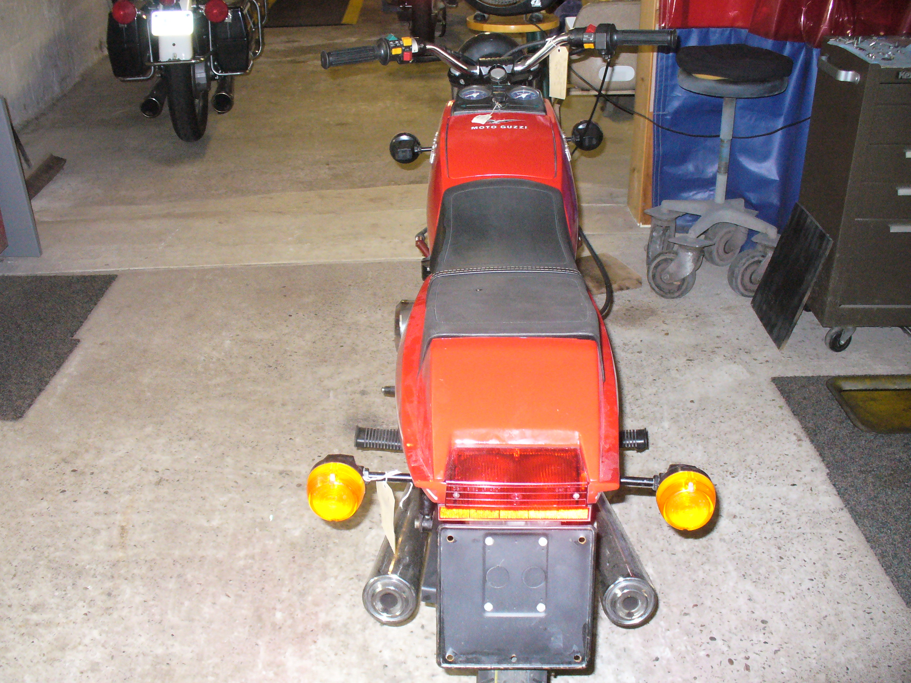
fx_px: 974
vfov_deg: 38.7
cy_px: 342
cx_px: 456
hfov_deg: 50.1
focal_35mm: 37
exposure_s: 1/30
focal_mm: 6.1
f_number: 2.8
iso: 320
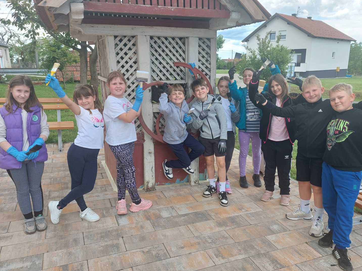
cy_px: 135
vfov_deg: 49.7
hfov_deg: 63.3
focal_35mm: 28
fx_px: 293
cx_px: 198
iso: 40
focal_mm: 5.23
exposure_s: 1/346
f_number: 1.8
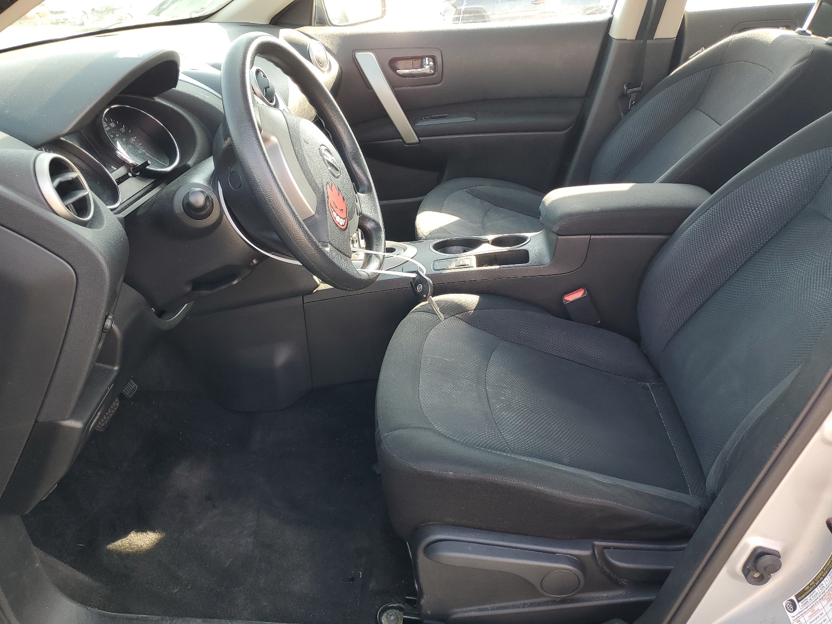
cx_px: 416
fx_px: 625
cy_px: 312
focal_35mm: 26
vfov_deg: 53.1
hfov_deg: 67.3
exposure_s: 1/130
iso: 50
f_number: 1.5
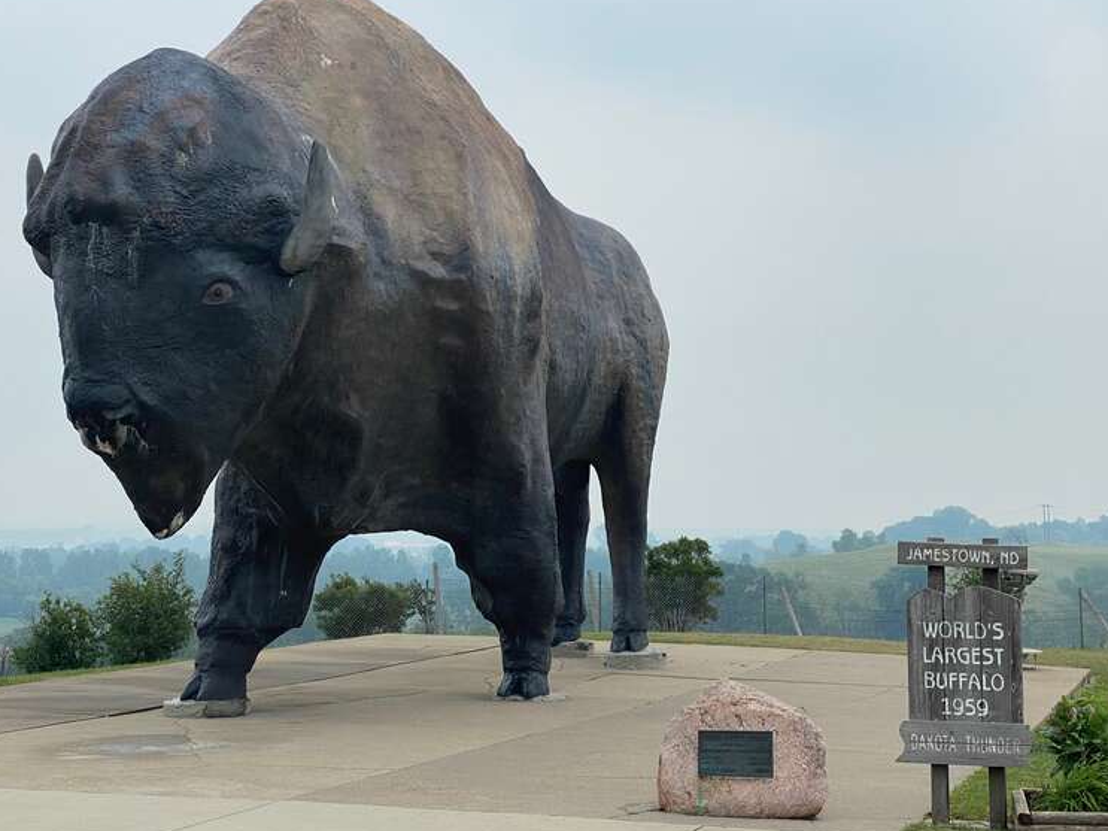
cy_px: 403
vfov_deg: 26.1
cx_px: 541
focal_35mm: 56
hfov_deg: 34.4
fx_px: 1792
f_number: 2
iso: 20
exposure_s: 1/856
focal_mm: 6
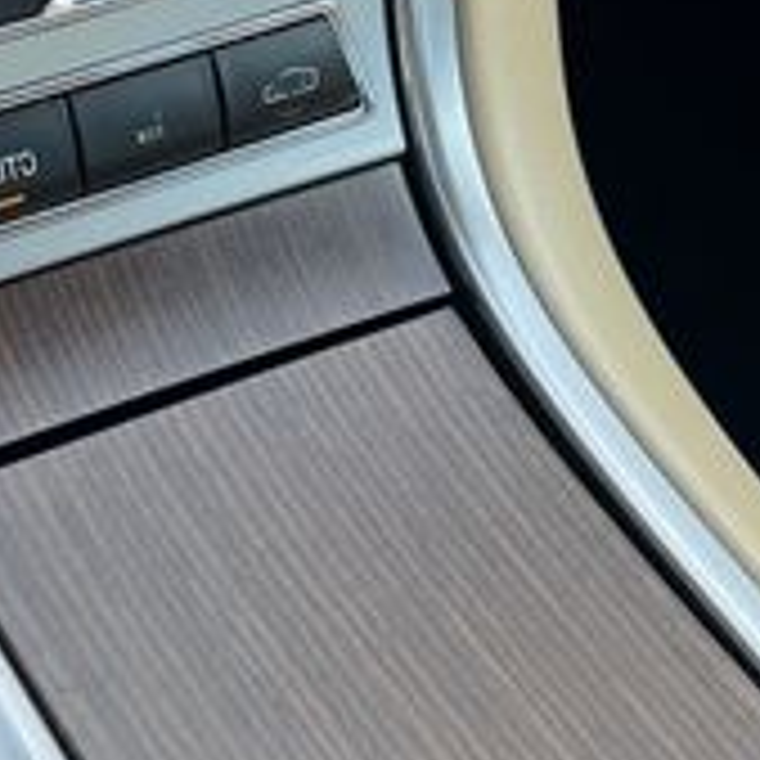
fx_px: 2161
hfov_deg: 19.6
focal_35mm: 87
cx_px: 90
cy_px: 436
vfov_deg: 19.9
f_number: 1.5
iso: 50
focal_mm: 5.7
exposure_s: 1/431
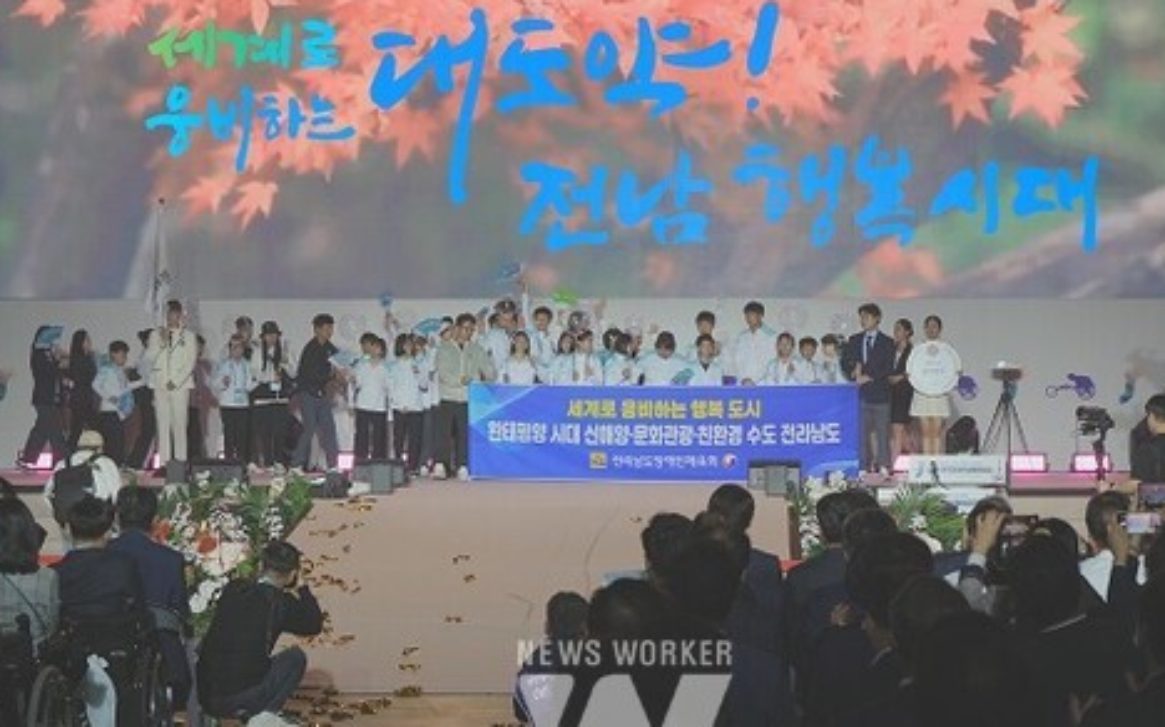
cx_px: 590
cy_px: 354
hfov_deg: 21.2
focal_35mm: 98
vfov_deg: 13.3
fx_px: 3110
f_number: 9
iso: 1250
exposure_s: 1/250
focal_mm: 75
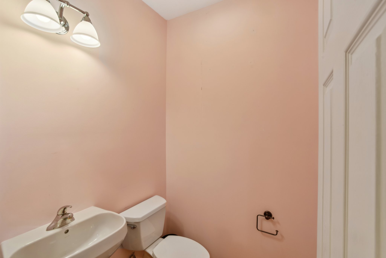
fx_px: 161
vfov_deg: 77.3
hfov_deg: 100.4
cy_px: 129
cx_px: 193
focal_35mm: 15
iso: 100
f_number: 11
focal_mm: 15
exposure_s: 1/13
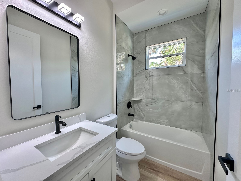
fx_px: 97
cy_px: 90
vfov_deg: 85.7
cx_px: 120
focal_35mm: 14
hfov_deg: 102.1
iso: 160
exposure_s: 1/120
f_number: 2.2
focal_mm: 2.22
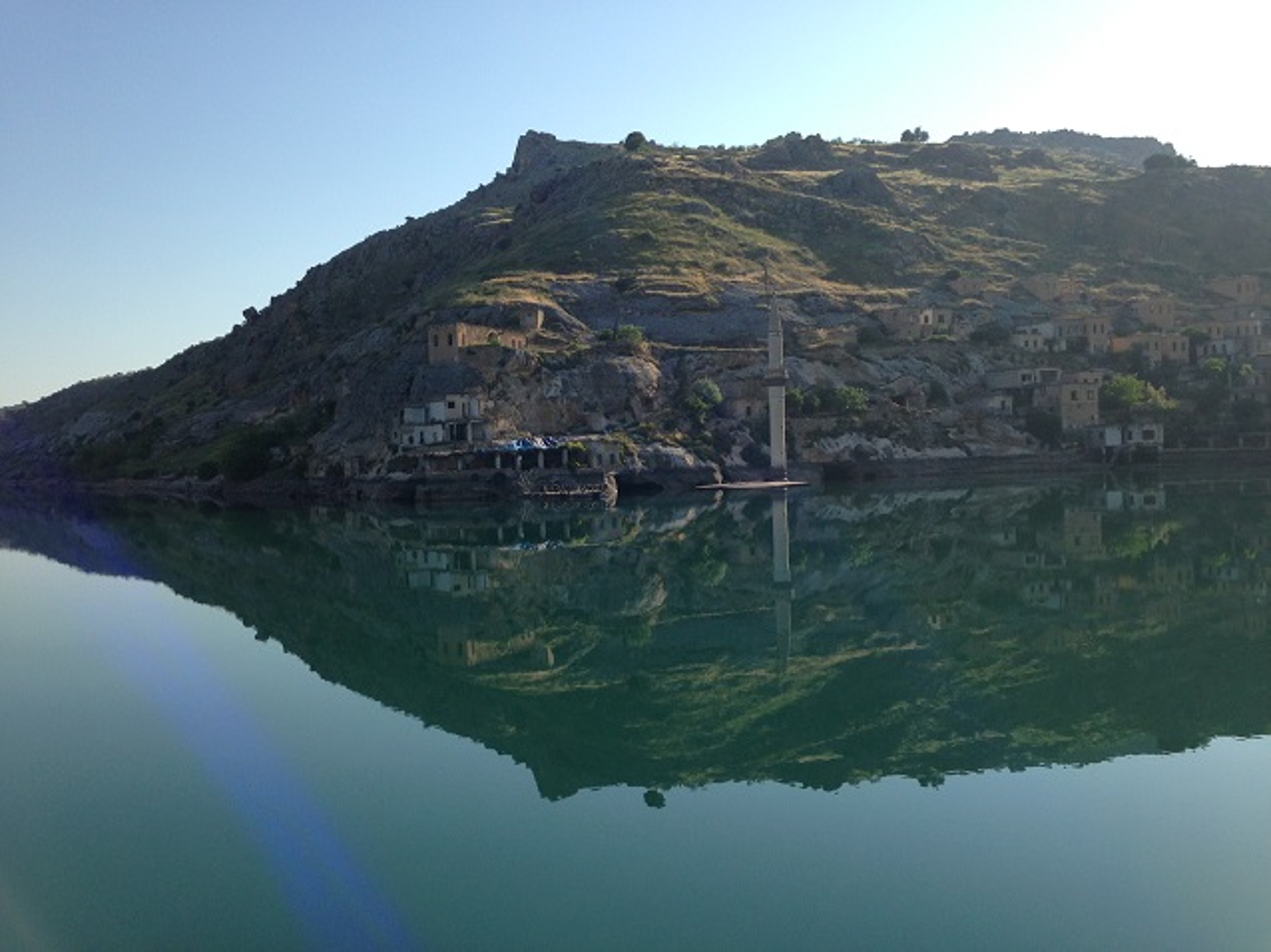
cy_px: 476
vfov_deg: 42.9
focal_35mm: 33
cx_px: 636
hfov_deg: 55.4
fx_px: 1211
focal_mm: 4.13
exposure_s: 1/1466
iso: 50
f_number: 2.4
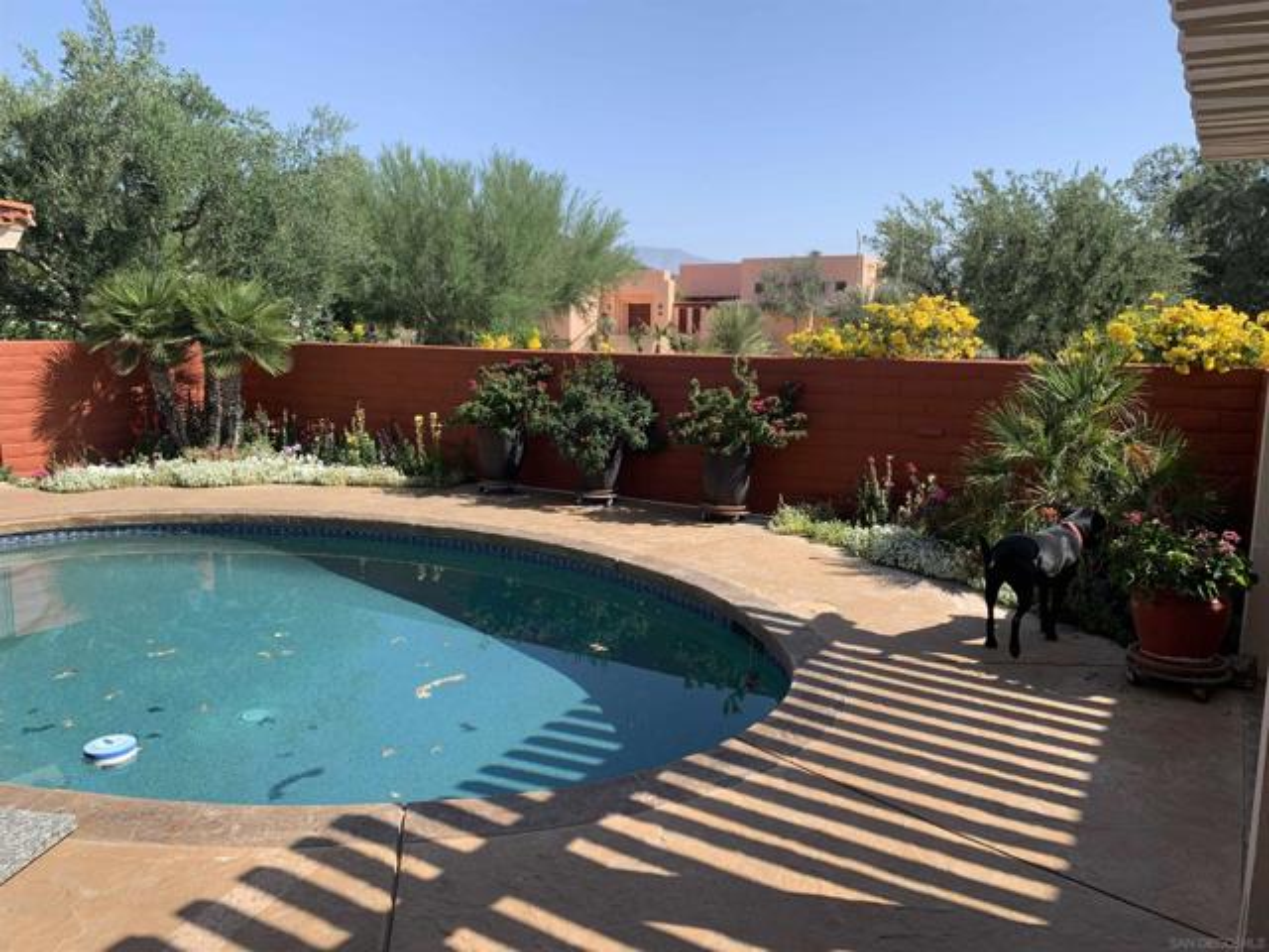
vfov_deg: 53.1
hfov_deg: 67.3
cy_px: 476
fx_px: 953
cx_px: 634
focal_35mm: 26
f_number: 1.8
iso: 25
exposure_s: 1/1447
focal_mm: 4.25
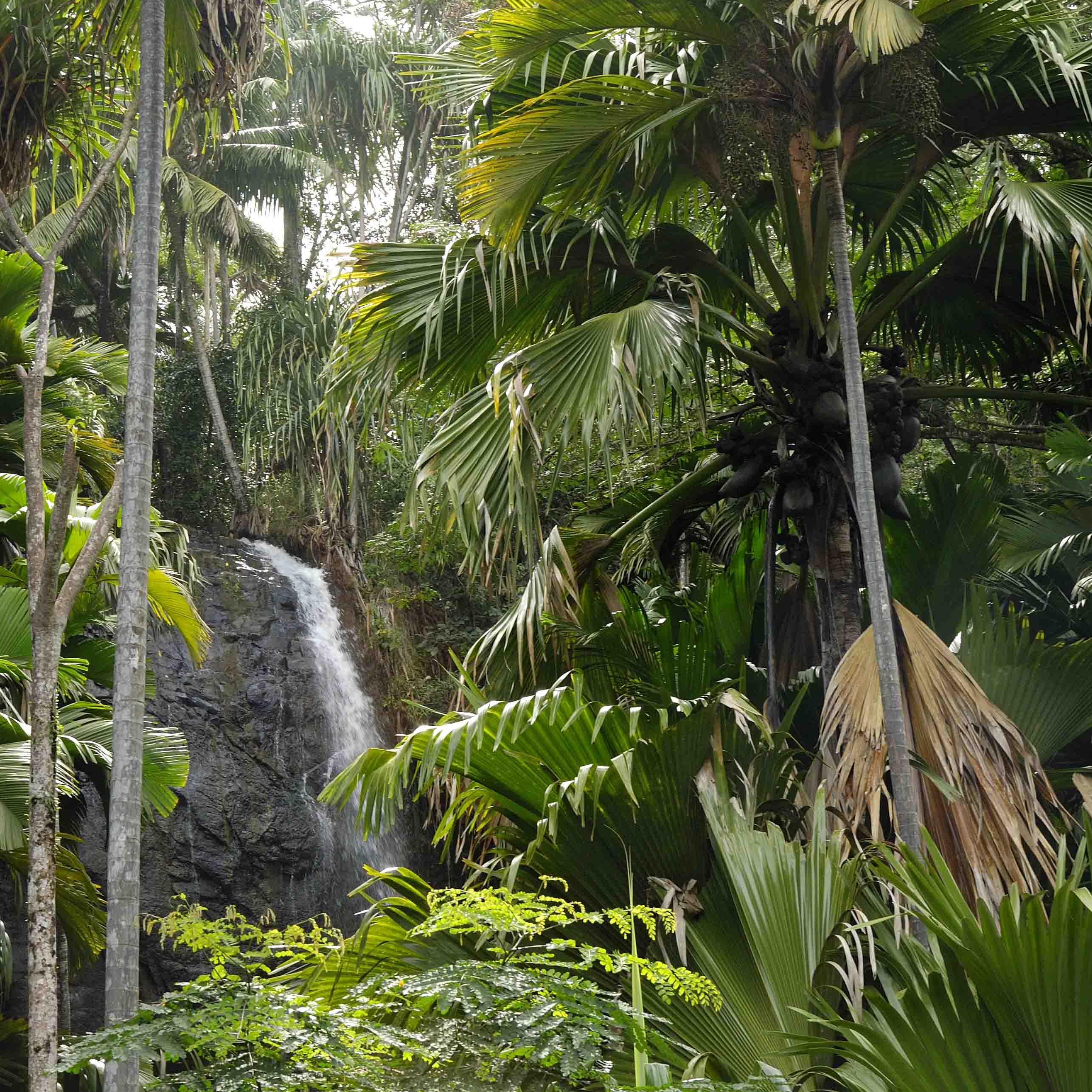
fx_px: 2605
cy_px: 547
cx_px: 360
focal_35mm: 73
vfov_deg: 23.7
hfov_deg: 23.6
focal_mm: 38
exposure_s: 1/80
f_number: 7.1
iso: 200
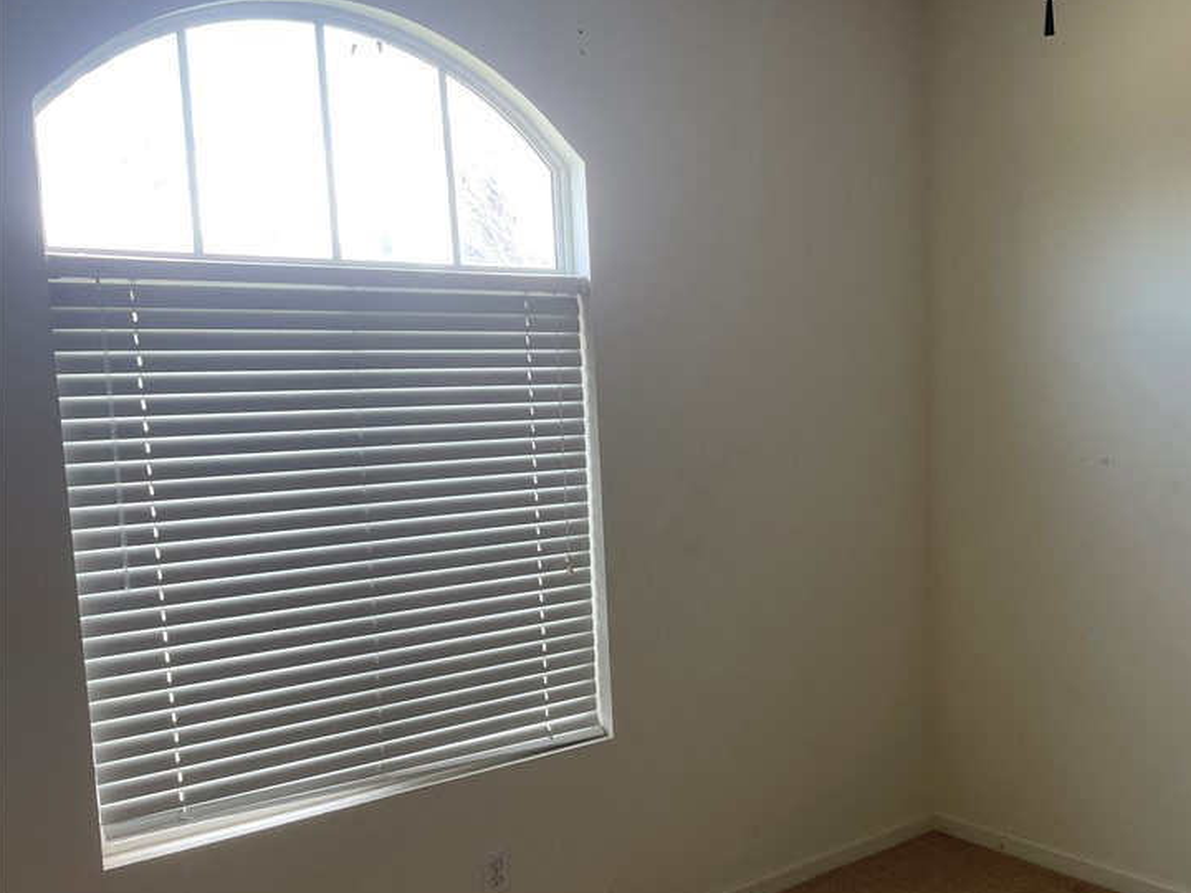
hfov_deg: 48.8
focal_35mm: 37
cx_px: 842
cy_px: 547
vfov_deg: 38.5
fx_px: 1273
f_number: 1.6
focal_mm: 4.2
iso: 125
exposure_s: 1/121
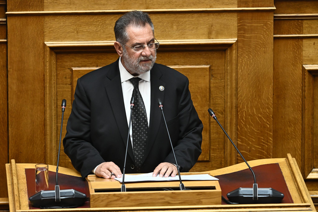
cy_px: 106
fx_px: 3356
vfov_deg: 3.6
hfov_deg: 5.4
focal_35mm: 380
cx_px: 159
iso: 3200
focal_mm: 380
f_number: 6
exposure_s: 1/200
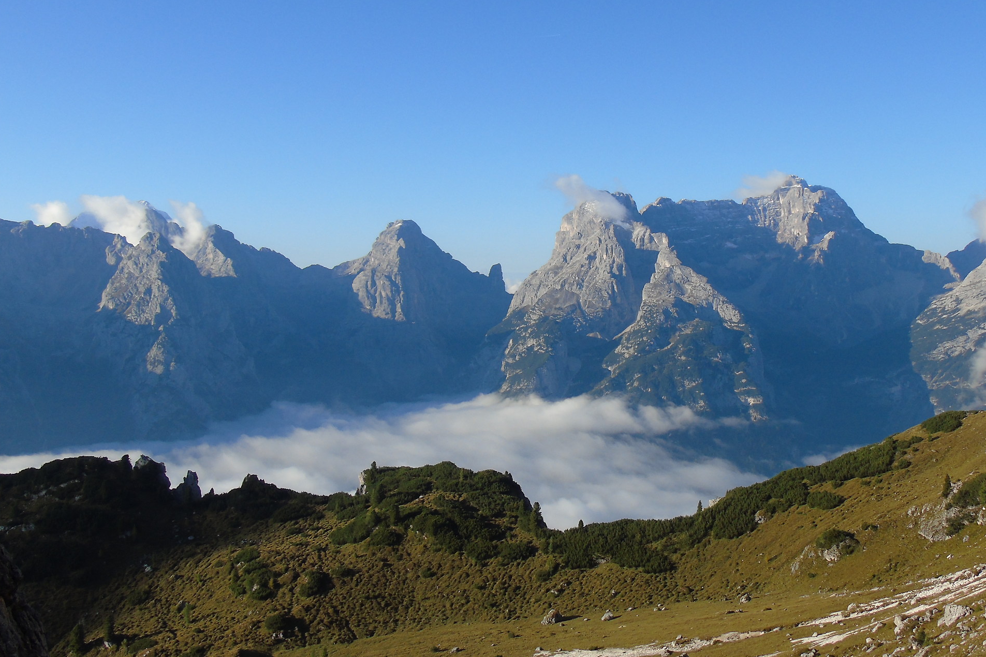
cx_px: 606
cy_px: 289
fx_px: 1041
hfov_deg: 50.3
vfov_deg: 35.0
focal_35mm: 38
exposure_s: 1/640
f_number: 3.6
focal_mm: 5.2
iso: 80
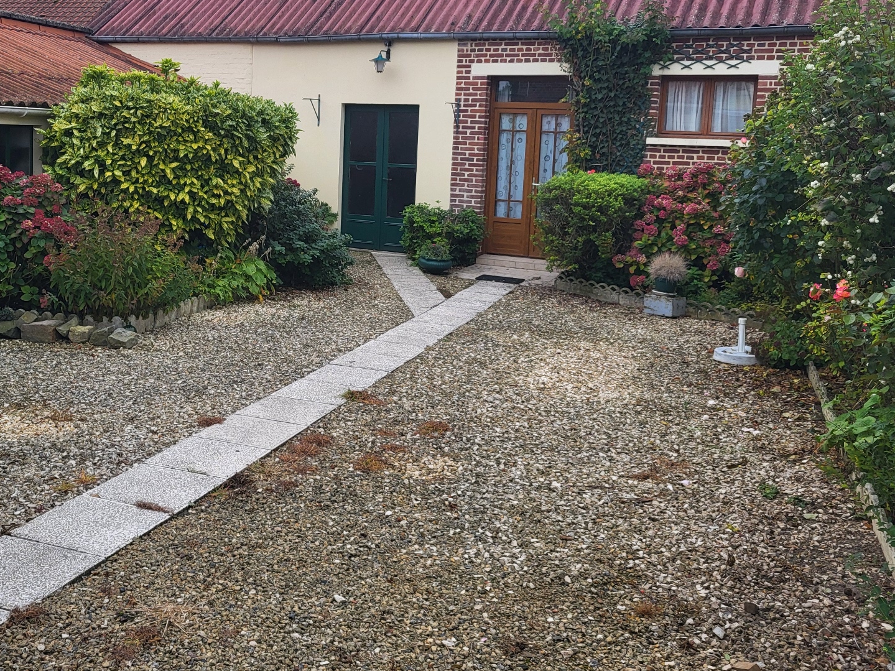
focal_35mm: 37
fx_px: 957
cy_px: 246
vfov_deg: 38.4
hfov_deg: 49.6
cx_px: 327
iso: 40
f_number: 1.8
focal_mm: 5.4
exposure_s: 1/339
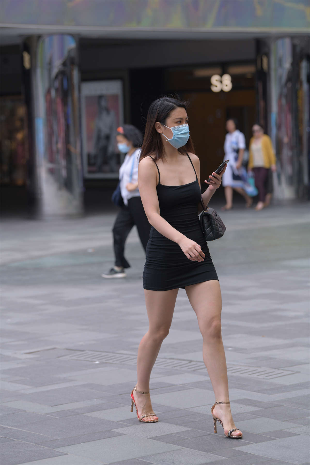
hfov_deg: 11.4
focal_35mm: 120
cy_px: 232
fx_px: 1550
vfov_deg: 17.1
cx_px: 155
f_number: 4
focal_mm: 120
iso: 280
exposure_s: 1/1000
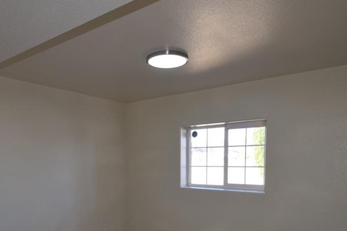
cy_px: 185
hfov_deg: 67.1
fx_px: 260
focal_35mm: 27
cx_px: 154
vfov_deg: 45.5
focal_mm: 10
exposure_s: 1/125
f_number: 5.6
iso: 450
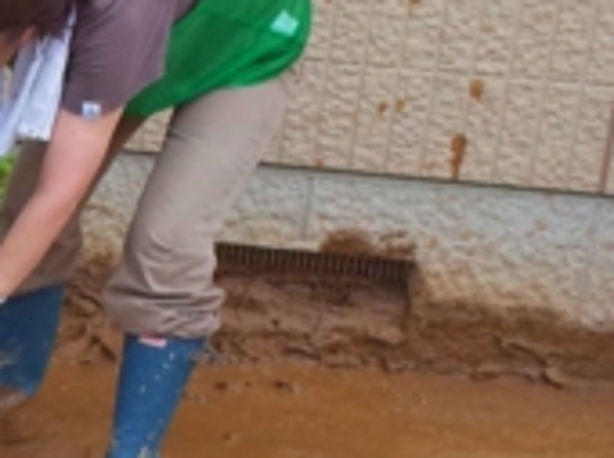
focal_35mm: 127
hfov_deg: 12.7
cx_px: -773
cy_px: 240
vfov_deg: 11.6
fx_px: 2249
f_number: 4
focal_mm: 18.3
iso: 320
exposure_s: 1/800
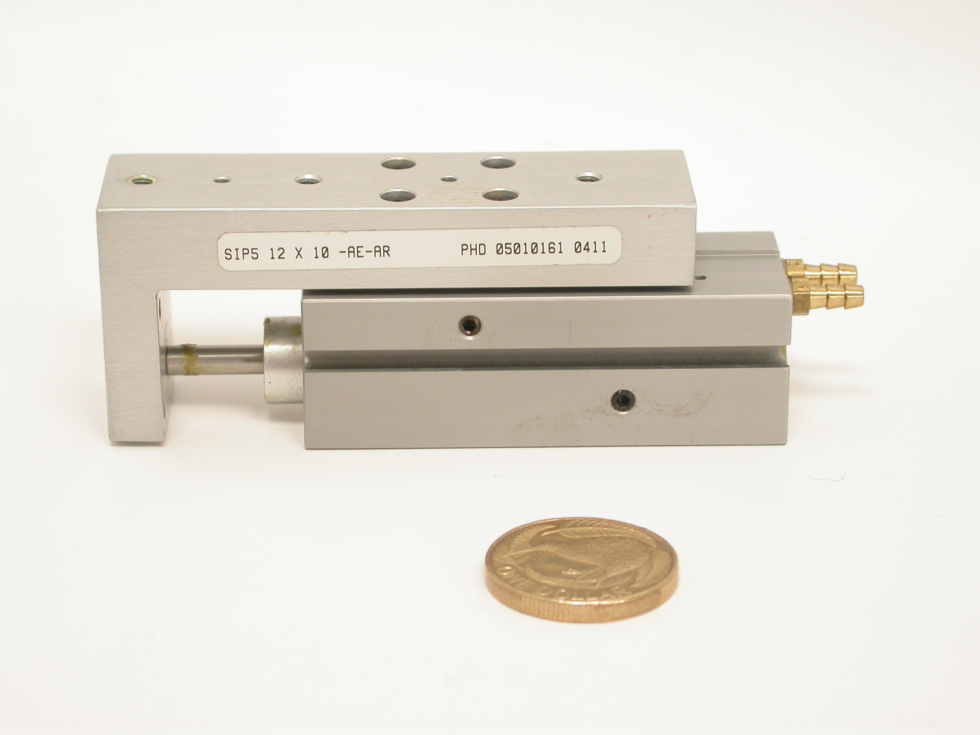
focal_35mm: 118
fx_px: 3341
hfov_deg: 16.7
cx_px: 490
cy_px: 368
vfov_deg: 12.6
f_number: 4.3
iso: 100
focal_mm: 24.4
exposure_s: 1/28.9
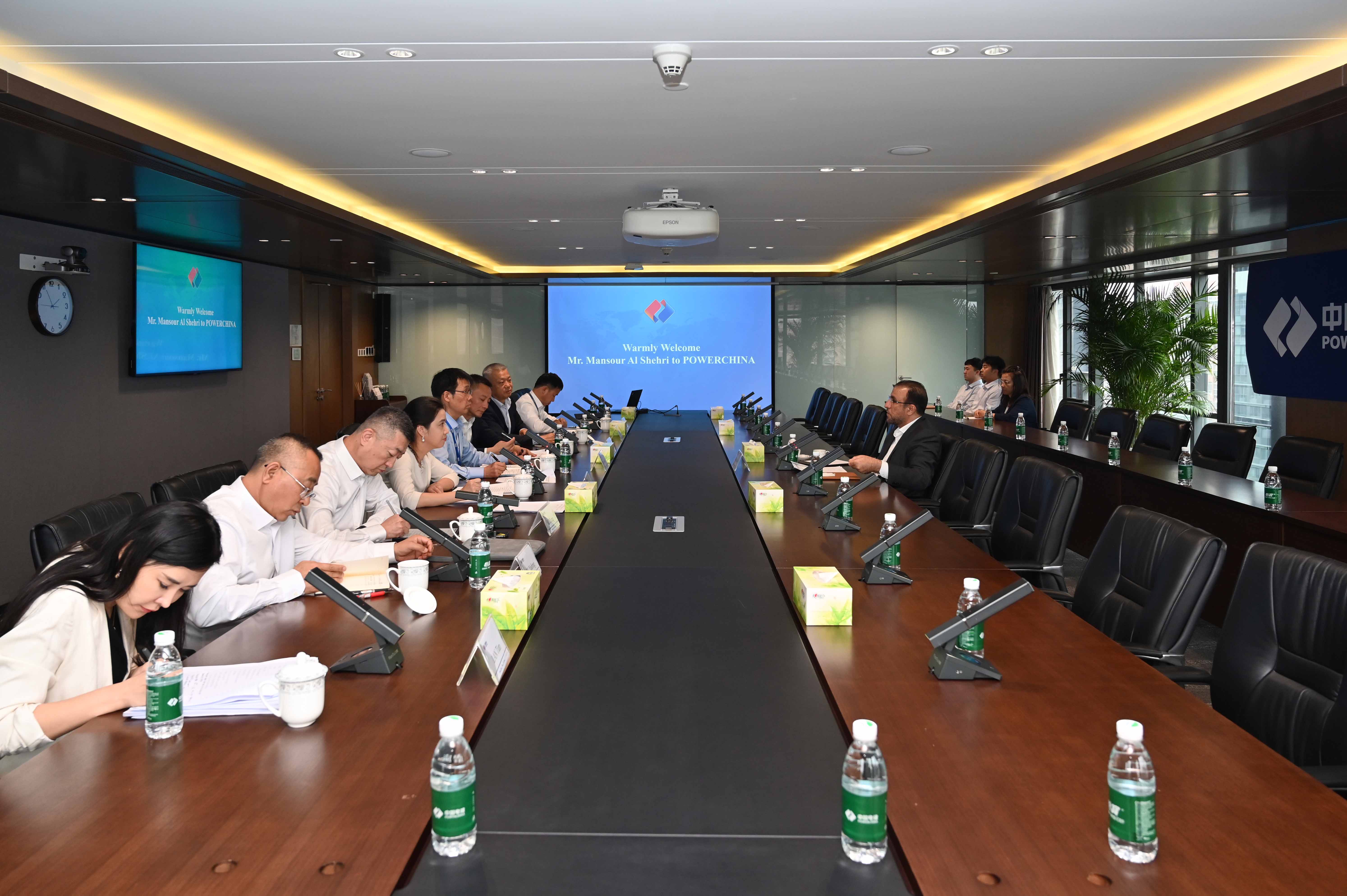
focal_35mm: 24
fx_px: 897
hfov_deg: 73.8
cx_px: 674
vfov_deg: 53.1
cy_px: 448
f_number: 5
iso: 1000
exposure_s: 1/125
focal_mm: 24
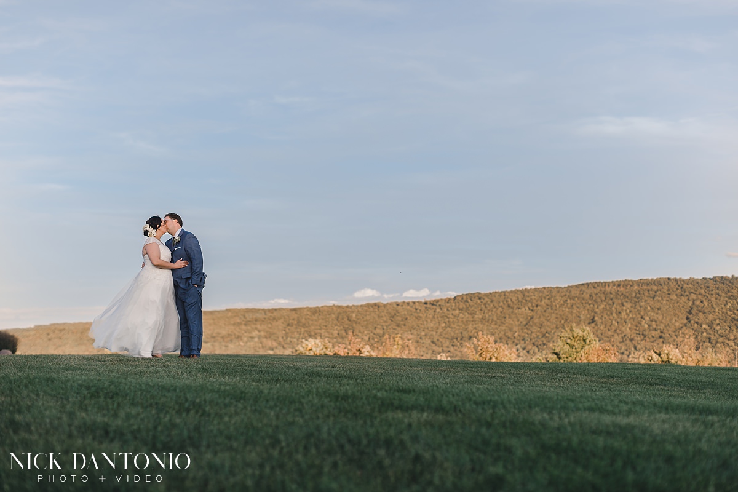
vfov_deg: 27.0
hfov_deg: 39.6
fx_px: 1025
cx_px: 369
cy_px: 246
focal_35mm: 50
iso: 320
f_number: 2
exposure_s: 1/2000
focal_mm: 50
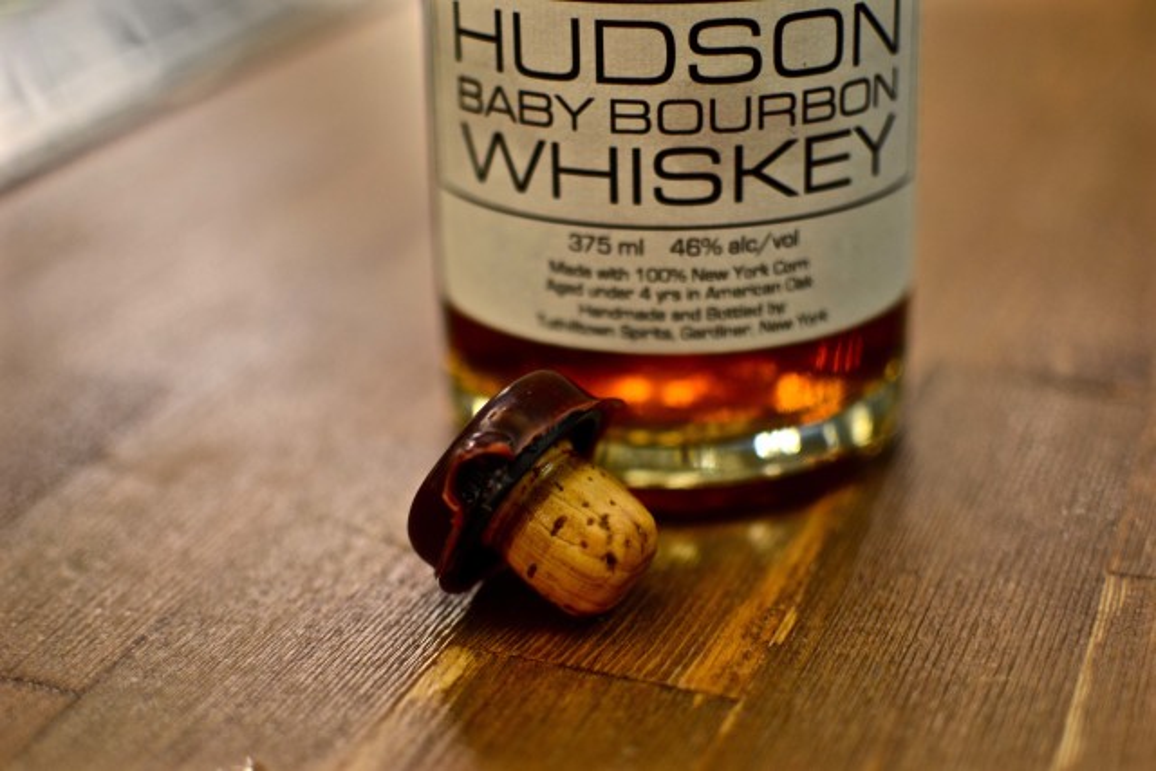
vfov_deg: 25.8
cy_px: 386
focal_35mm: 52
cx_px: 578
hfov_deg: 37.8
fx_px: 1686
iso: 200
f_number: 1.8
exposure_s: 1/30
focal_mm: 35
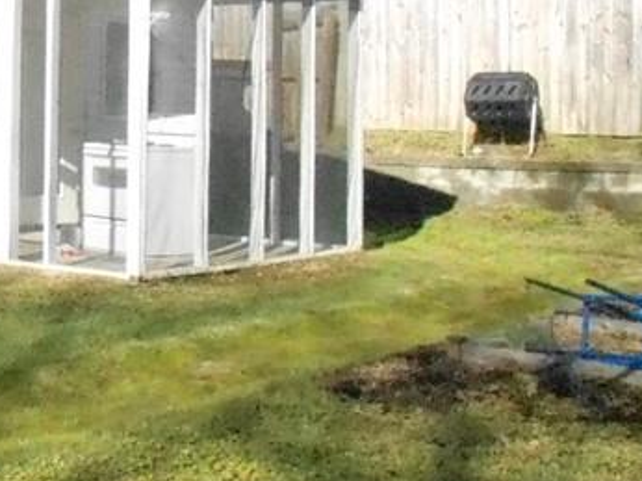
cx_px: -234
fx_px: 1427
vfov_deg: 19.0
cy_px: 115
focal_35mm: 77
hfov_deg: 22.2
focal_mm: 4.6
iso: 1600
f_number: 11.5
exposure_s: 1/640
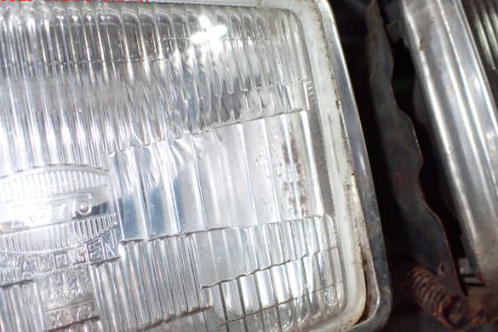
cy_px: 176
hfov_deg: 58.7
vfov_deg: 41.1
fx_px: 443
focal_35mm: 32
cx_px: 249
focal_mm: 5.4
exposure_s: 1/30
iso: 800
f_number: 6.3
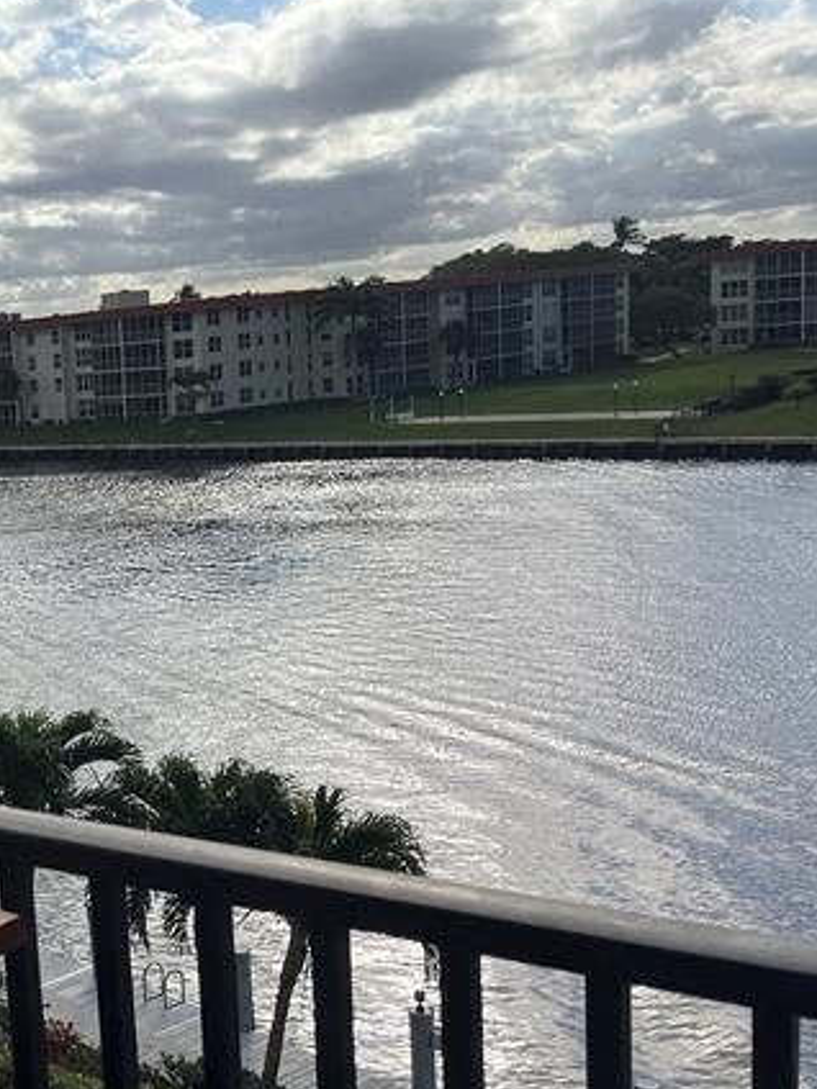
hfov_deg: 26.4
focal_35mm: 49
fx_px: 1542
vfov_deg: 38.8
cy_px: 611
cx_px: -167
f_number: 1.6
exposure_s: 1/6897
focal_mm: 5.1
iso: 50
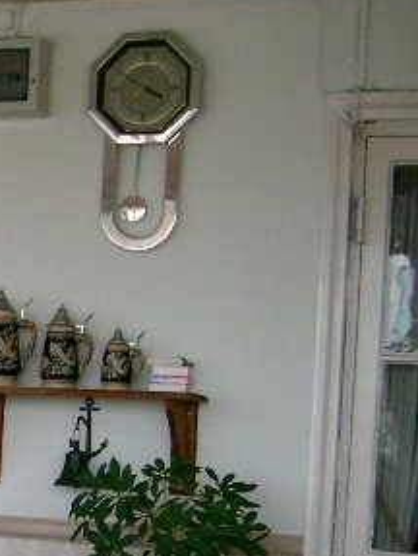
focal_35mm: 103
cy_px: 562
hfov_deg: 13.1
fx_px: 1655
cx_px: -323
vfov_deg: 18.5
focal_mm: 7.6
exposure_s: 1/500
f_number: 2.6
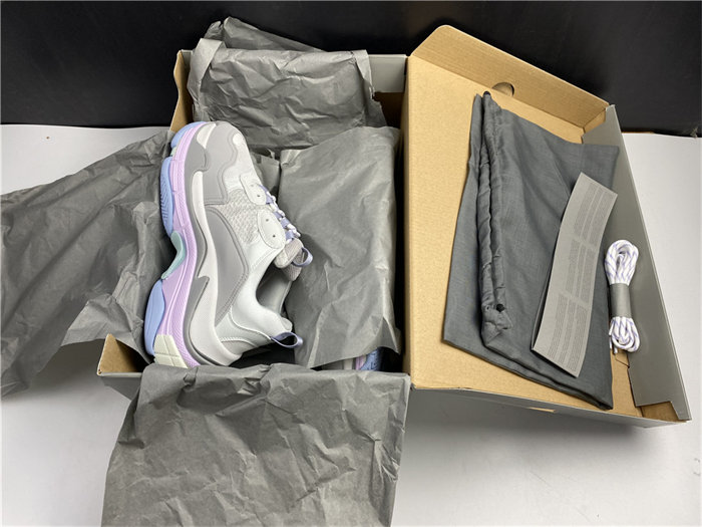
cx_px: 351
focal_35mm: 26
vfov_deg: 53.1
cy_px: 264
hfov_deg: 67.3
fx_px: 527
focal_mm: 4.25
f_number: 1.8
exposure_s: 1/100
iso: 64
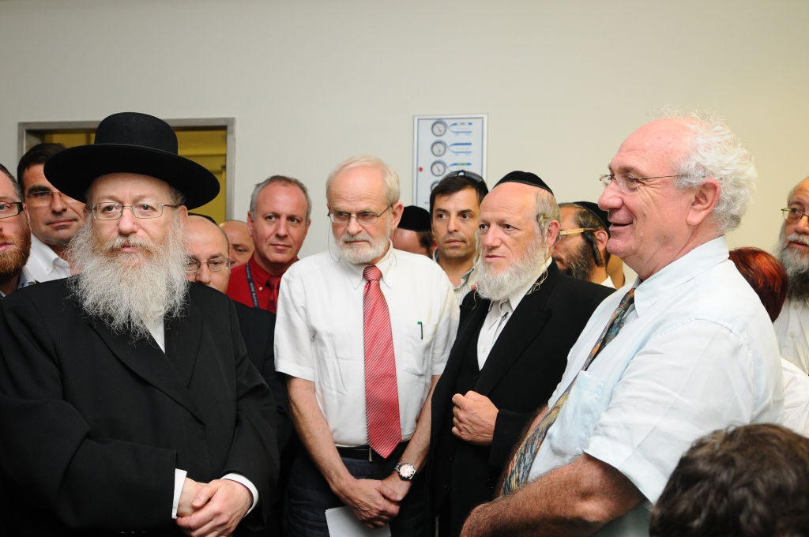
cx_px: 404
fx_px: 808
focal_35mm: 36
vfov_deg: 36.8
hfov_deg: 53.2
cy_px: 268
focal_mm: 24
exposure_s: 1/60
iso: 400
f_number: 2.8
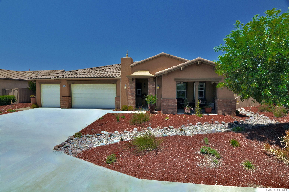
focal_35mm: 16
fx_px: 132
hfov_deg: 95.1
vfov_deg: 71.9
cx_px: 144
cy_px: 96
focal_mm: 11
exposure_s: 1/200
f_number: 10
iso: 200
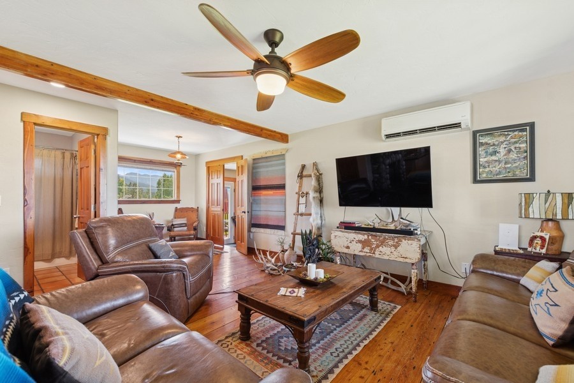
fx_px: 239
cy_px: 192
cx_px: 287
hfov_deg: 100.4
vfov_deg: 77.3
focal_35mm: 15
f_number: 6.3
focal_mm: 10
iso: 100
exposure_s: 1/6
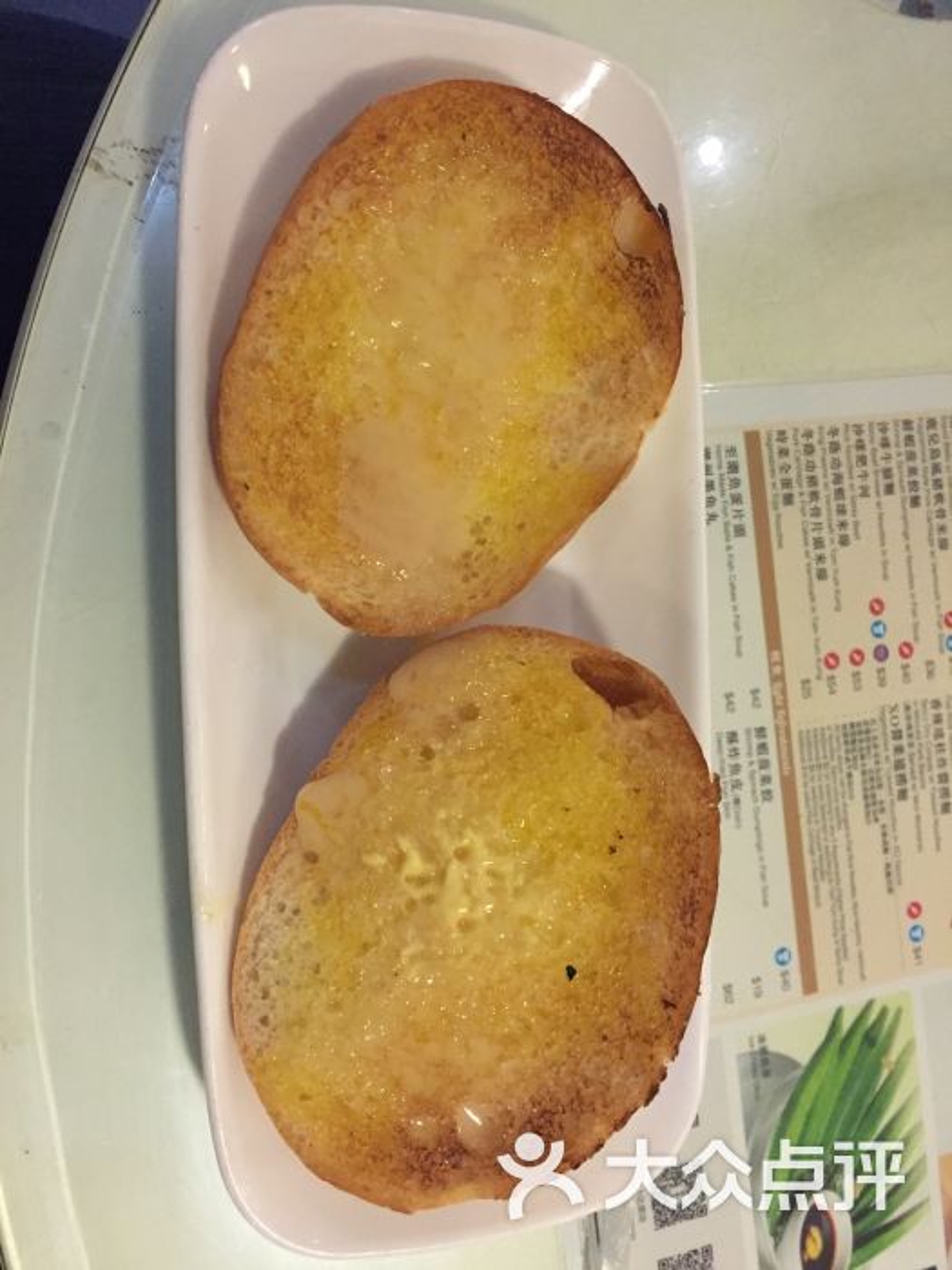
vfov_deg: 61.7
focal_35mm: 29
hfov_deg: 48.2
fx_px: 1063
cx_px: 476
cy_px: 635
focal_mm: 4.15
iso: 320
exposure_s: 1/17
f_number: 2.2
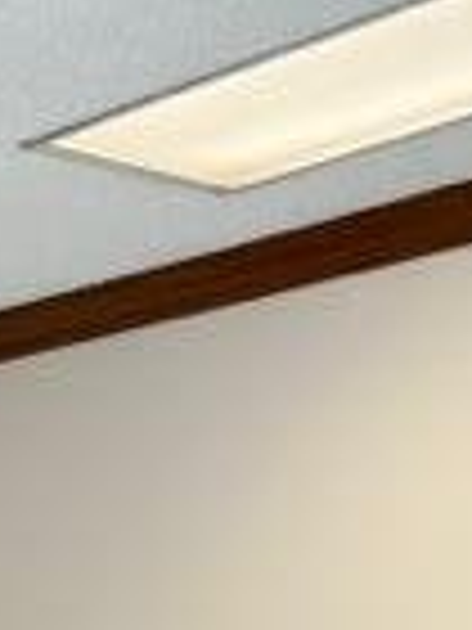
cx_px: -216
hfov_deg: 12.8
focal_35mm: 110
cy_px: 1287
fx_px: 2000
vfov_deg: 14.6
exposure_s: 1/120
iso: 80
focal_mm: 6.76
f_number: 1.78
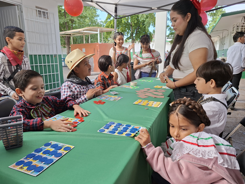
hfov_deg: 73.9
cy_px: 92
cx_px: 122
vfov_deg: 58.9
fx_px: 163
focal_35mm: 23
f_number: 1.8
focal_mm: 5.54
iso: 50
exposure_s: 1/133
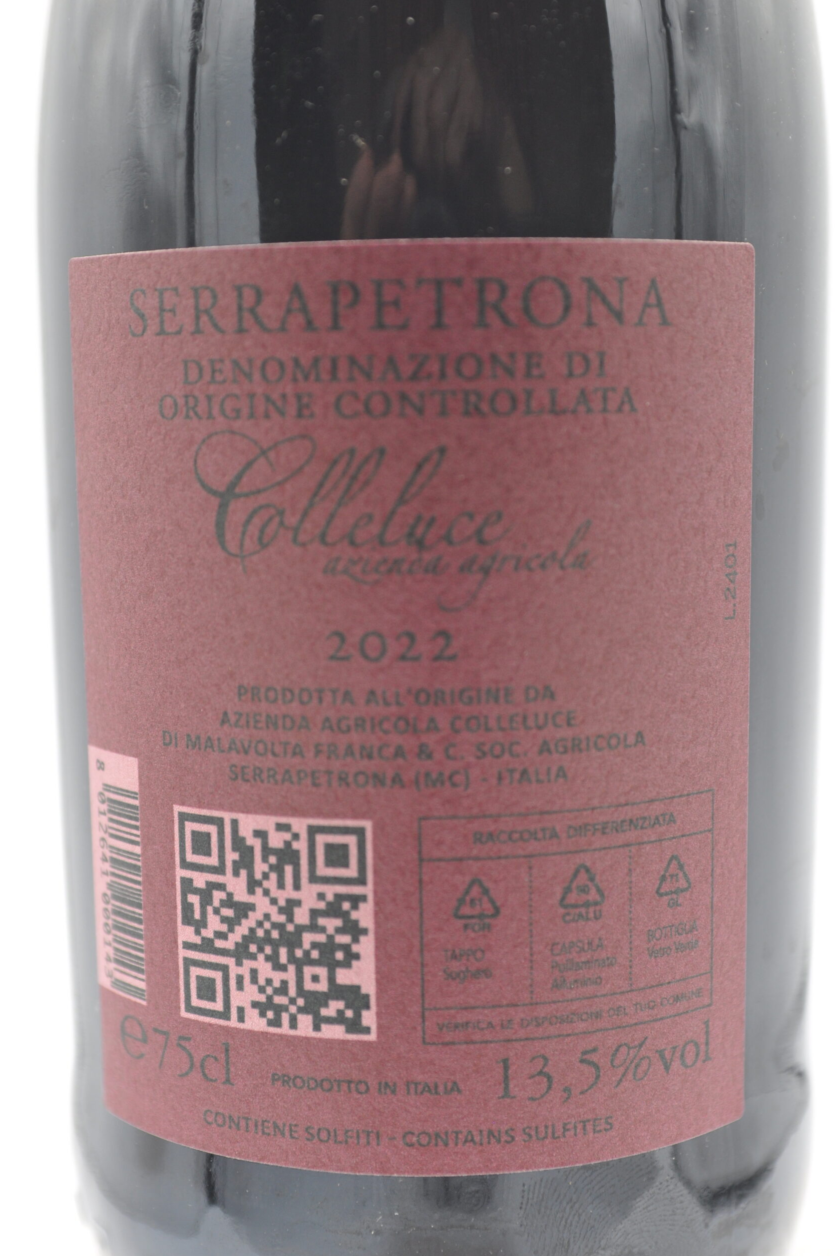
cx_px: 420
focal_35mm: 54
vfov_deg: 37.2
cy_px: 632
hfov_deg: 25.3
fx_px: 1867
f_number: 5.6
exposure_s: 1/125
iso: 400
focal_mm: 35
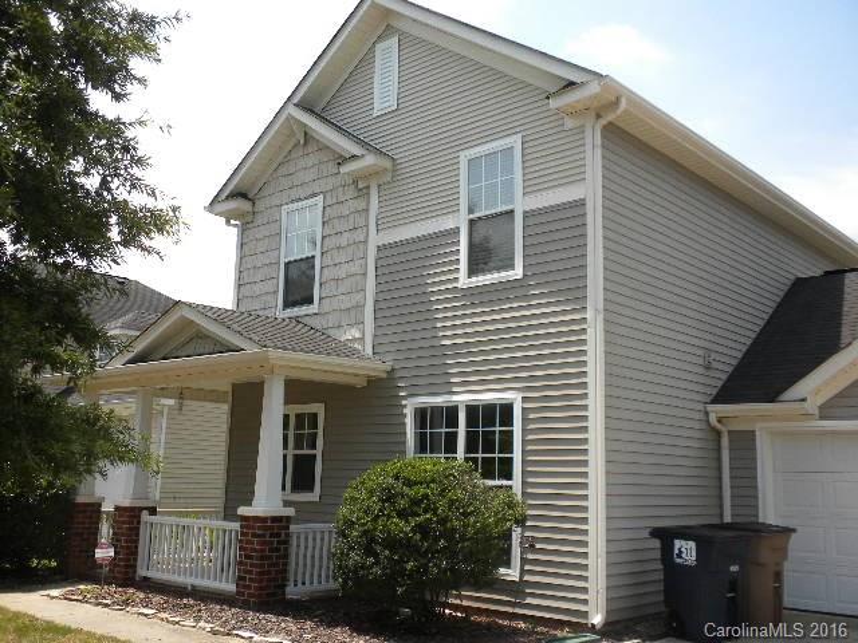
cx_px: 429
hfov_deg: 50.1
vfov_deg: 38.7
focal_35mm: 37
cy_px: 322
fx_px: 917
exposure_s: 1/90.1
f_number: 10
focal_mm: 6.6
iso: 90
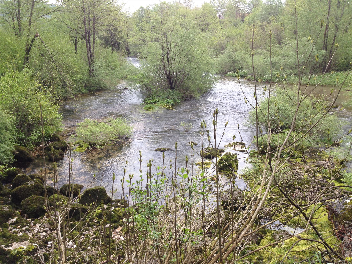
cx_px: 176
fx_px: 356
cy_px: 132
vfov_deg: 40.7
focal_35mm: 35
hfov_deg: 52.6
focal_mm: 4.28
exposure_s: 1/120
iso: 50
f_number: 2.4
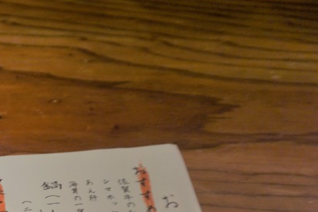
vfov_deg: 18.2
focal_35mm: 69
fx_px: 609
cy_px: 287
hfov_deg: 24.1
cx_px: -137
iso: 100
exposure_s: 1/60
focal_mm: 16
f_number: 4
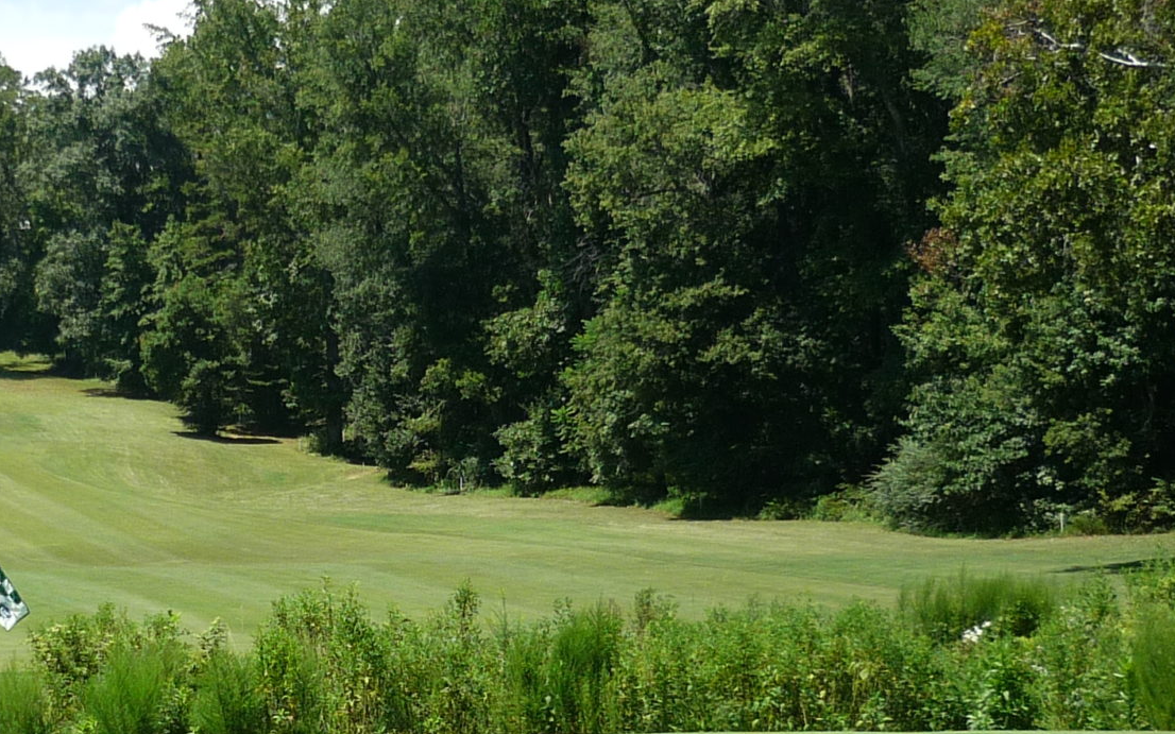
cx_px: 252
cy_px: 568
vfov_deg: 16.0
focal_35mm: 81
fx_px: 2594
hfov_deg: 25.1
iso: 100
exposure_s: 1/160
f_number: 8
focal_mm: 5.5
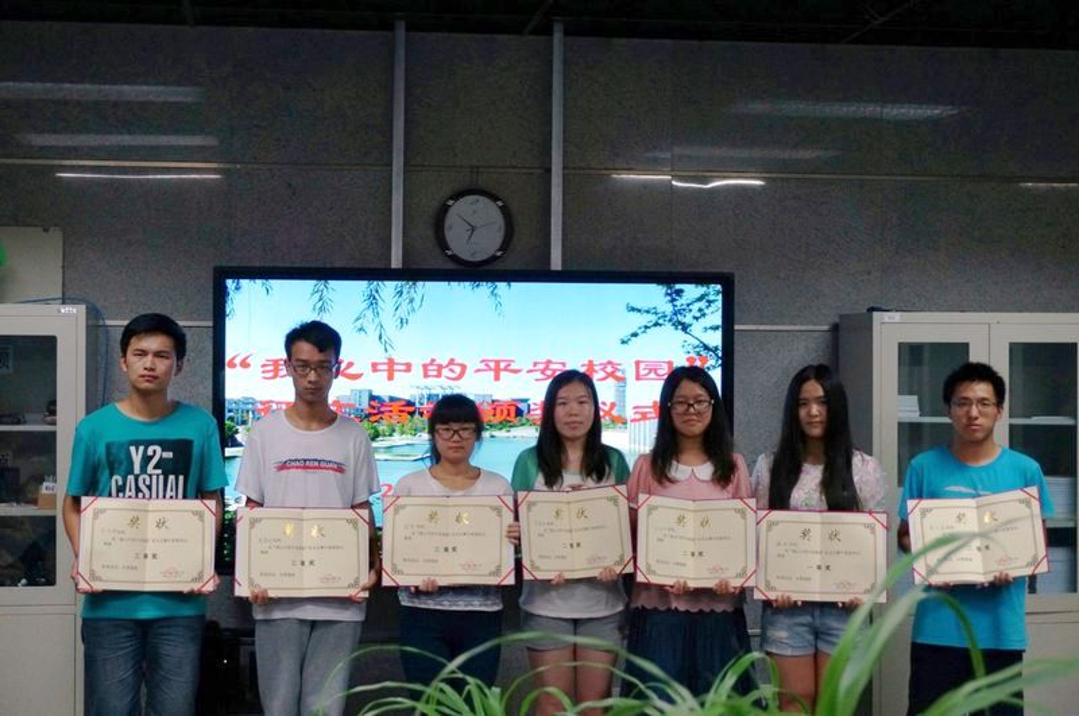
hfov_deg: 33.4
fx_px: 1796
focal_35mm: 60
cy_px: 358
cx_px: 540
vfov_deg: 22.6
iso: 800
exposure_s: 1/80
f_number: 5.6
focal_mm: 40
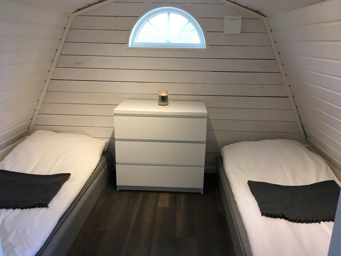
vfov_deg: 48.2
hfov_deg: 61.7
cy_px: 128
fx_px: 286
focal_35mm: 29
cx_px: 170
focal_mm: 4.15
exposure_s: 1/33
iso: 80
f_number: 2.2
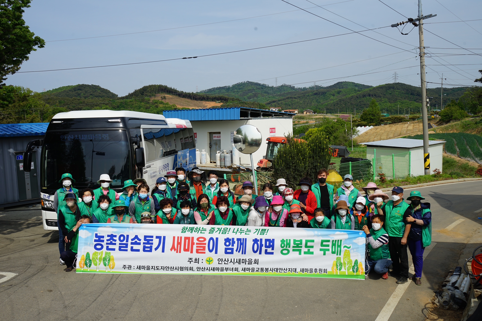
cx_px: 241
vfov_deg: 38.9
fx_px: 455
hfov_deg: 55.8
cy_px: 160
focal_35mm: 34
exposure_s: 1/200
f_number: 11
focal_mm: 34
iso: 100
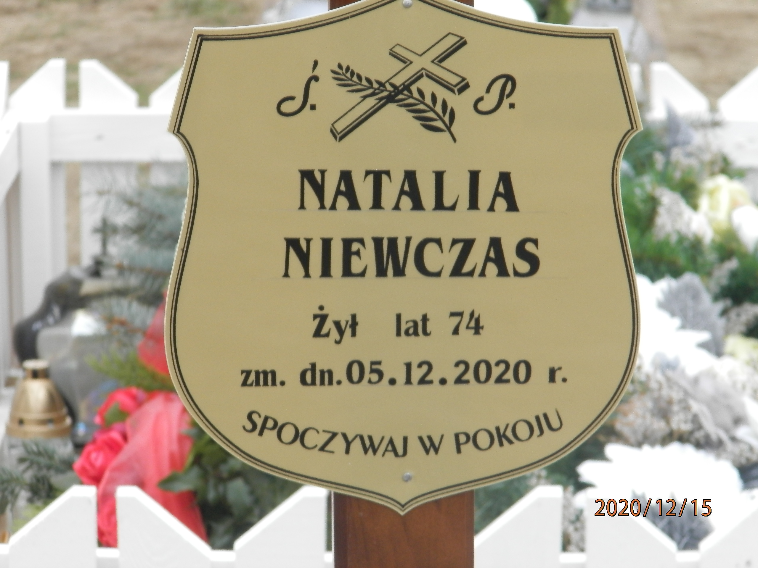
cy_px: 284
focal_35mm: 180
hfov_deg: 11.0
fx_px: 3942
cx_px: 379
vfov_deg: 8.2
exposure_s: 1/40
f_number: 5.1
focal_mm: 32.1
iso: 200
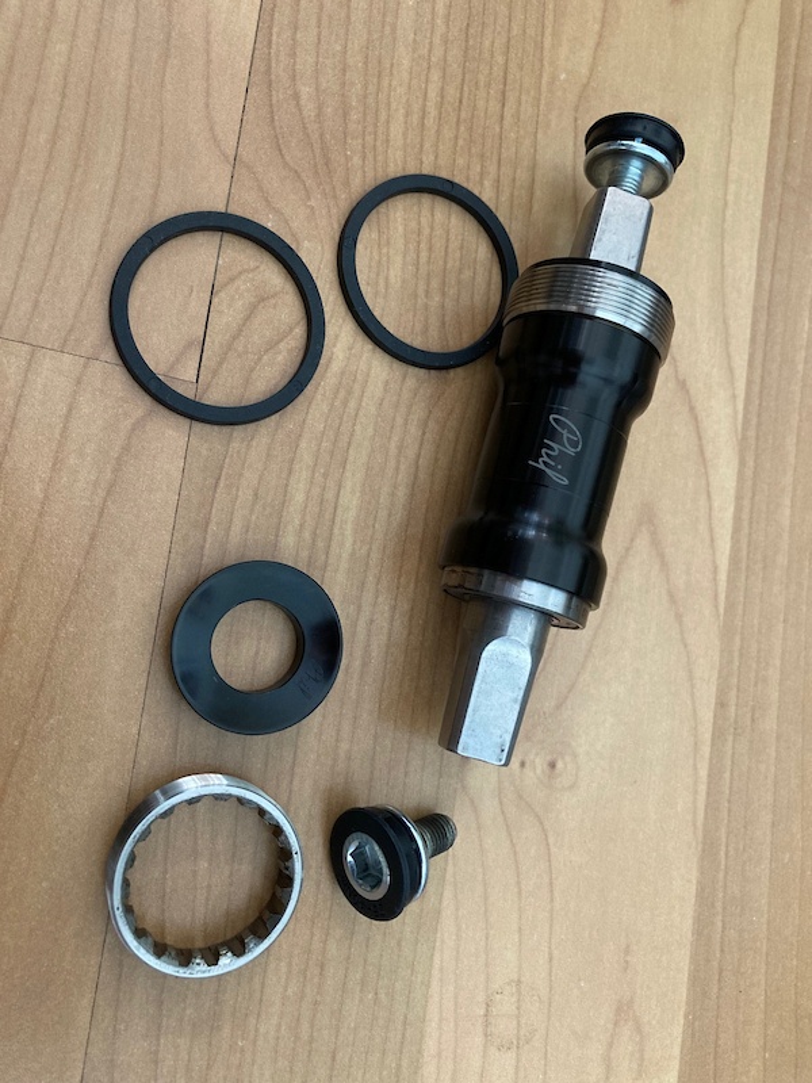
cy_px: 542
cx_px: 406
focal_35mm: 28
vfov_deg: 63.4
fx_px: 876
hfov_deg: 49.7
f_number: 1.8
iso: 400
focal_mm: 3.99
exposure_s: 1/33
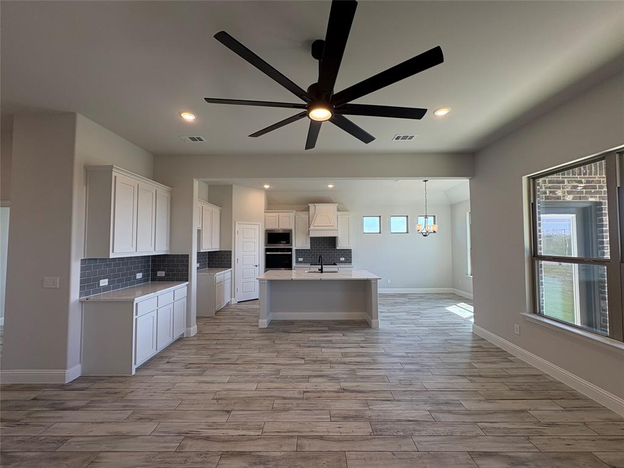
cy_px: 234
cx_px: 312
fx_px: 252
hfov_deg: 102.1
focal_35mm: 14
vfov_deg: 85.7
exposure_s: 1/138
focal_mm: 2.22
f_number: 2.2
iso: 64
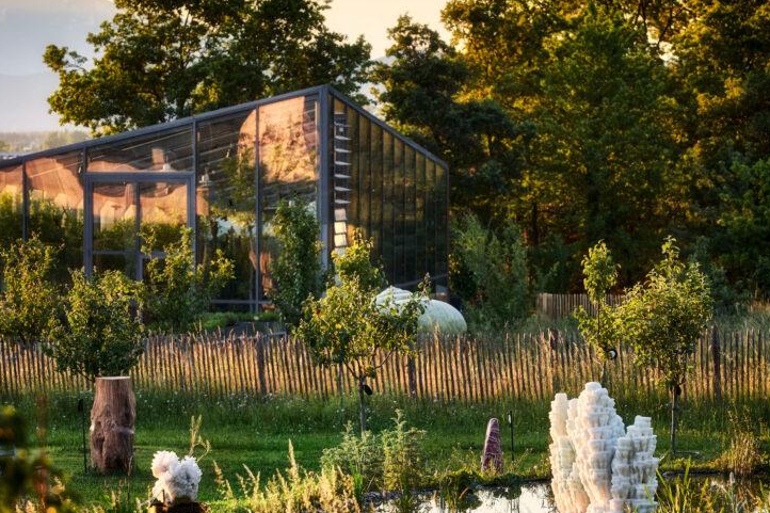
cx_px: 366
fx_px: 4063
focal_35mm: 190
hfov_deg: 10.8
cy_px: 327
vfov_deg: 7.2
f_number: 7.1
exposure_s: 1/100
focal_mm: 134
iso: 200
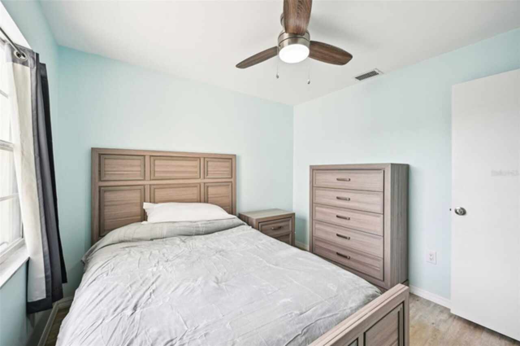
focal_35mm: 14
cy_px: 173
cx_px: 260
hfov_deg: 104.3
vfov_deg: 81.1
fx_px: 202
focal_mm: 14
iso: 400
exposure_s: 1/80
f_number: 8
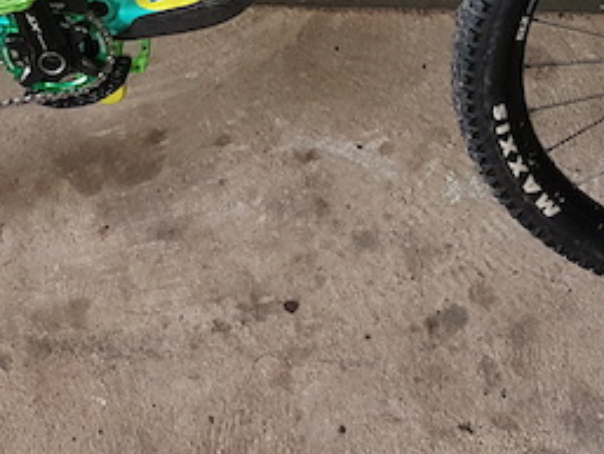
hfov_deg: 24.1
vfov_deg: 17.3
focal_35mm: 81
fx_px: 1414
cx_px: 230
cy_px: -108
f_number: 1.7
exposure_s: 1/50
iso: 200
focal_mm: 4.2
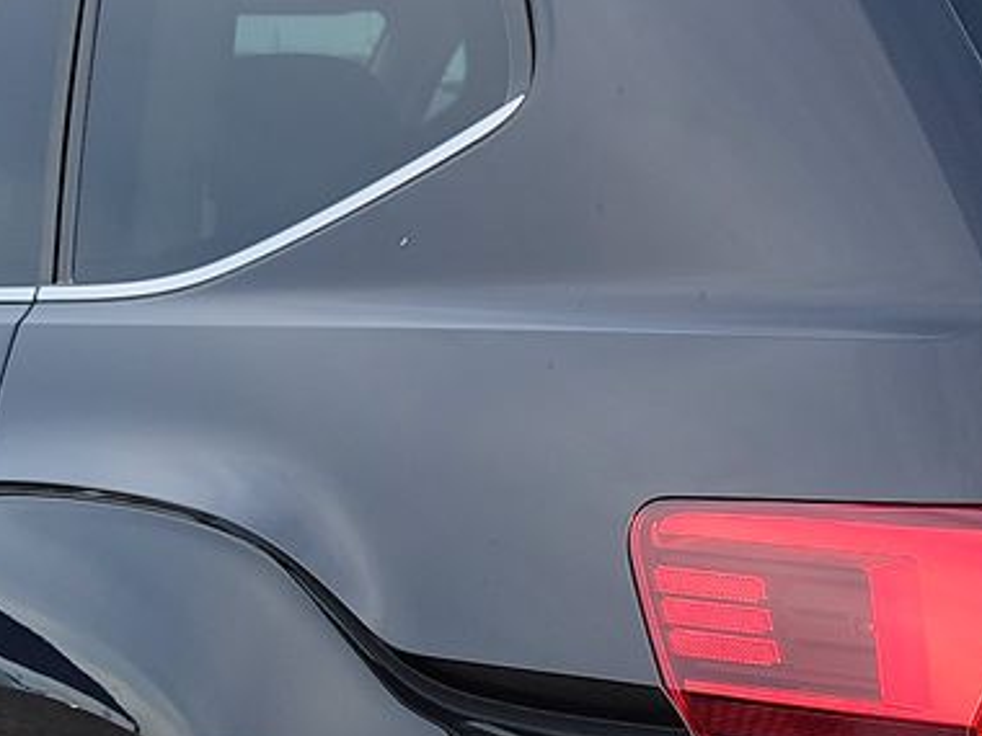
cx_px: 731
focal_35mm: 101
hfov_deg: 19.3
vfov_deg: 14.5
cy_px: 617
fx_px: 2865
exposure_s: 1/257
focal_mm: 6.7
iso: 50
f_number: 1.8
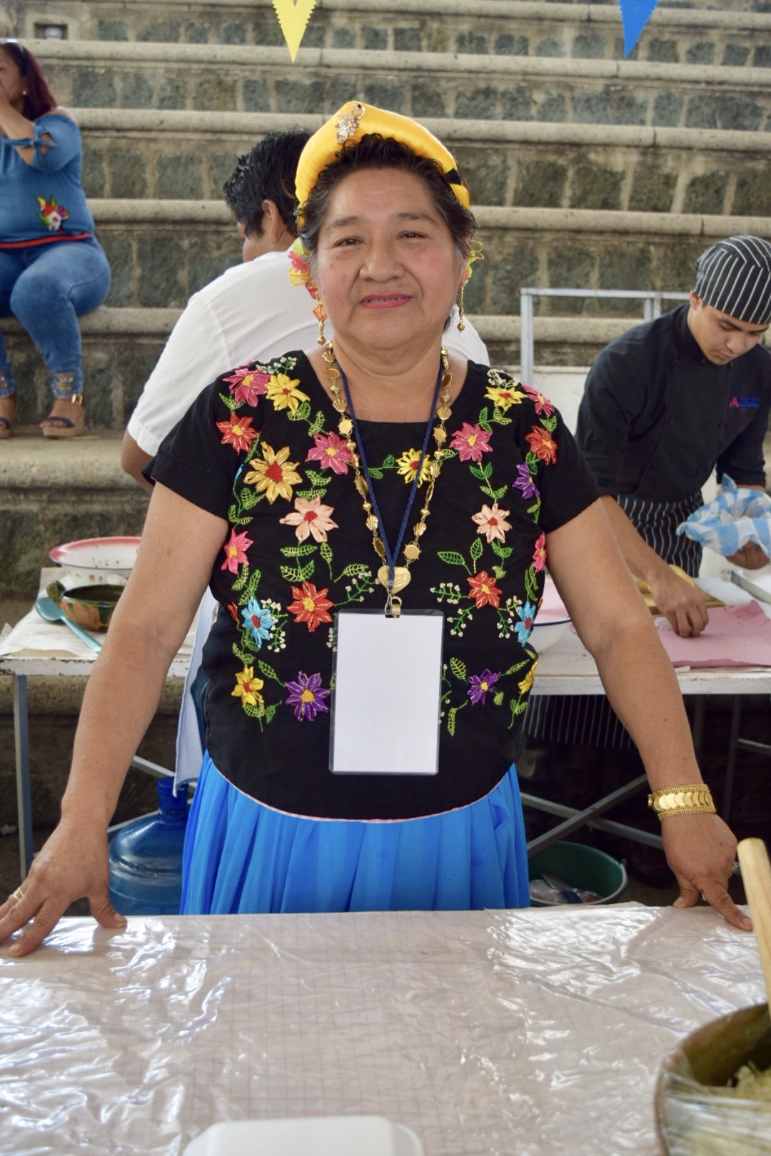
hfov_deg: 34.2
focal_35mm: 39
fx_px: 1253
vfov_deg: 49.6
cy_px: 578
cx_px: 386
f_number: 5
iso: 400
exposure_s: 1/100
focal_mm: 26
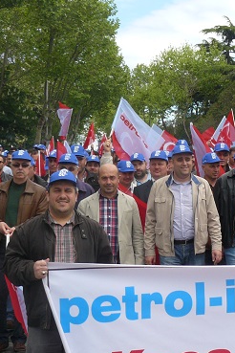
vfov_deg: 28.5
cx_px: 212
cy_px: 169
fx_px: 695
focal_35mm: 71
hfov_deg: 18.9
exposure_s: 1/200
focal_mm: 6
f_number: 5.6
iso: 100
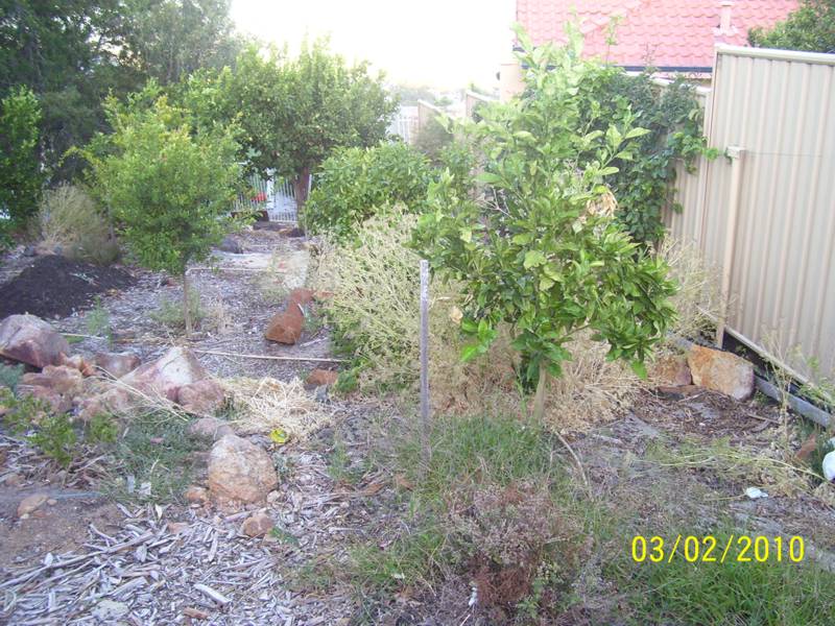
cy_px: 313
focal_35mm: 34
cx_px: 418
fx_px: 820
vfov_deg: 41.8
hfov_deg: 54.0
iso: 125
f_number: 2.7
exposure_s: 1/60
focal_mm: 5.6
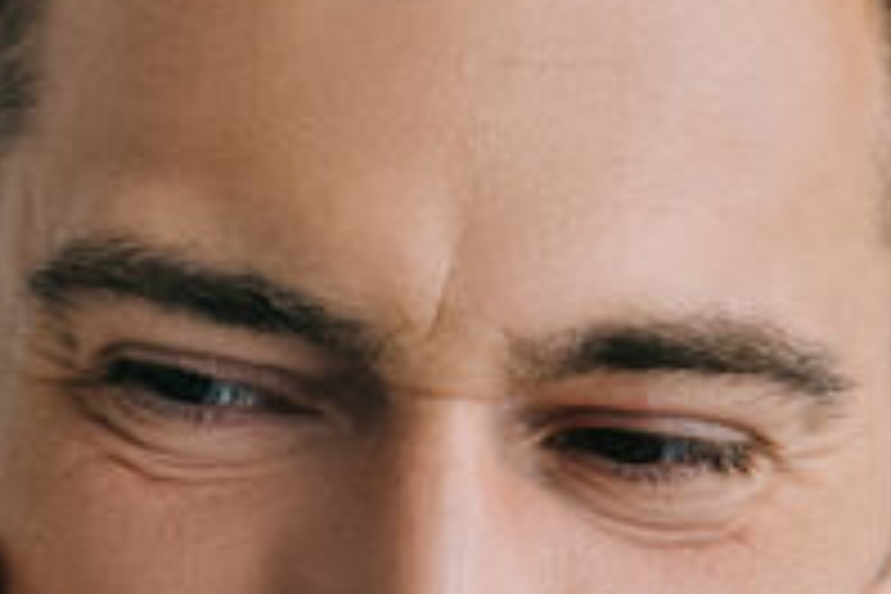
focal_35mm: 819
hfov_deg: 2.5
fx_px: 20269
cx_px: -252
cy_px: 1199
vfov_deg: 1.7
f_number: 3.2
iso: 500
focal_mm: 135
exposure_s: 1/400
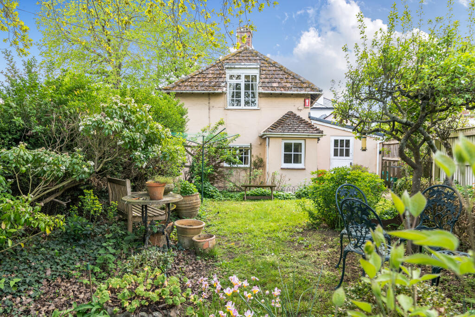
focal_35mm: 22
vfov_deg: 57.2
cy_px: 158
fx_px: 290
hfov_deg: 78.6
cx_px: 238
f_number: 5
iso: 400
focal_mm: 15
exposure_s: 1/100
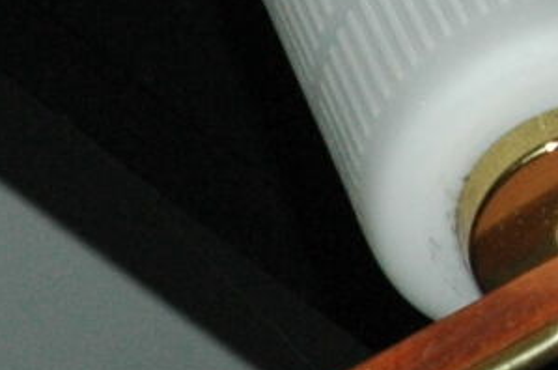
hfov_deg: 6.4
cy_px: 484
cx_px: -515
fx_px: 4872
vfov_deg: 4.3
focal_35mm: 315
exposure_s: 1/125
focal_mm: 28
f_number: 7.1
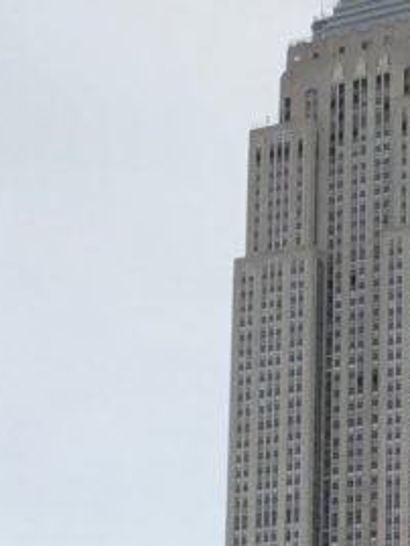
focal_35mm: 125
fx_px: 1972
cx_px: 477
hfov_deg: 11.6
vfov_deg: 15.0
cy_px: 729
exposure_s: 1/3195
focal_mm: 3.99
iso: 20
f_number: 1.8
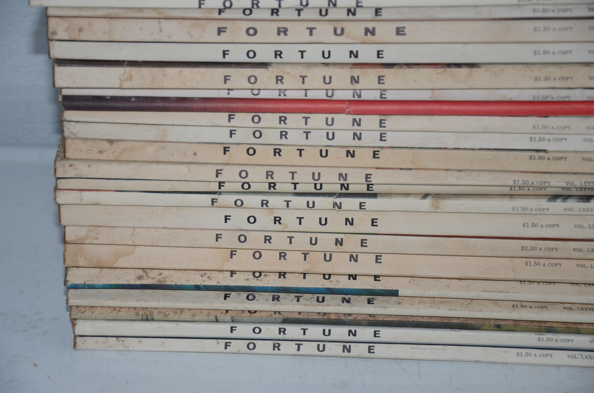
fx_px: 2099
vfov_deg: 10.7
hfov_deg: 16.1
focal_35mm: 128
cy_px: 196
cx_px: 297
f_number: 5.6
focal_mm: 85
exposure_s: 1/60
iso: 100
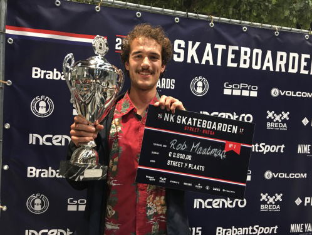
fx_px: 262
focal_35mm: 29
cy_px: 118
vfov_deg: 48.3
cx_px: 156
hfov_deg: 61.6
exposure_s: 1/20
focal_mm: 4.15
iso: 200
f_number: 2.2
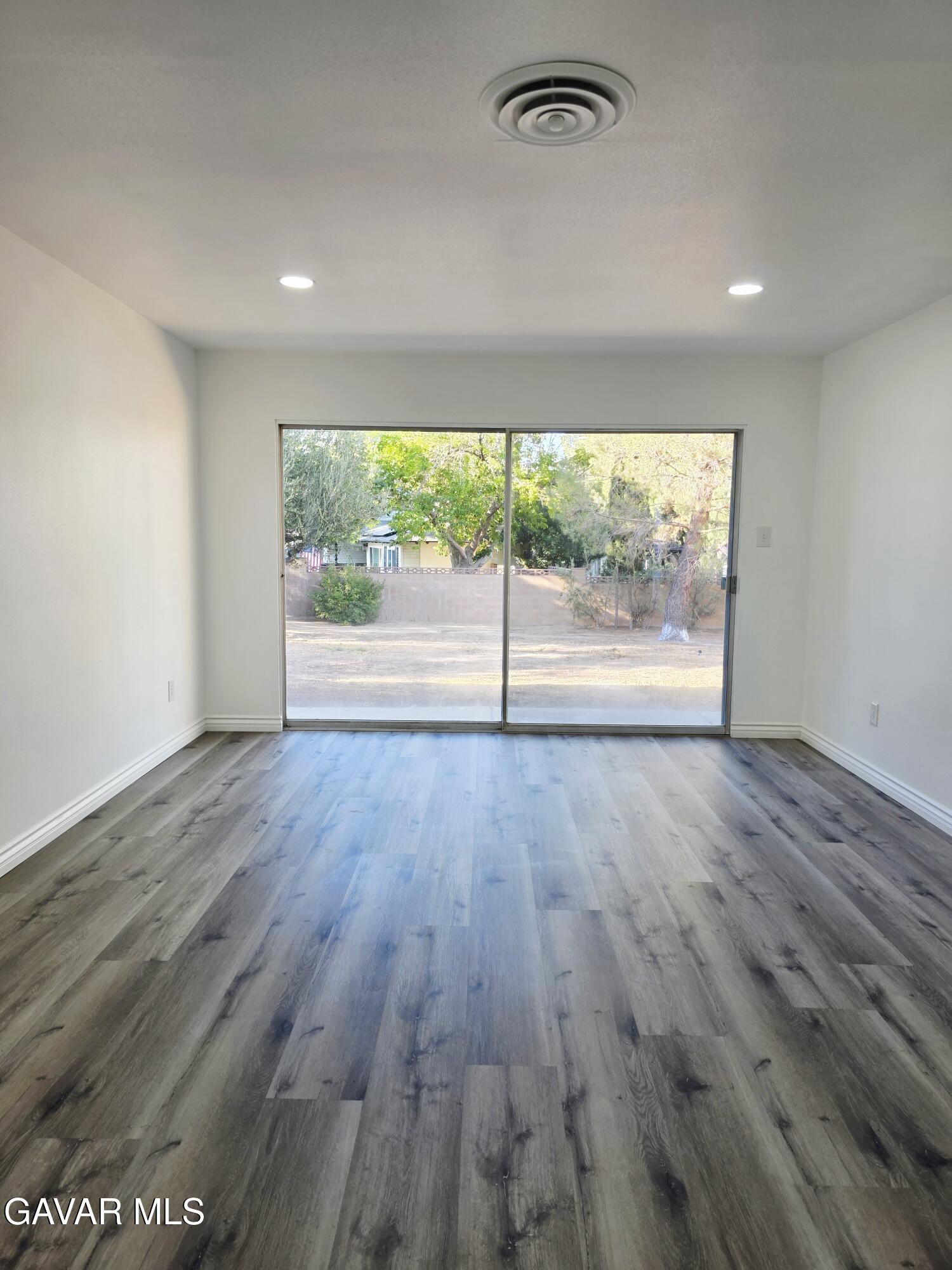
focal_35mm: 23
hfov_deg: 58.9
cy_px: 635
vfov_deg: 73.9
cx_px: 476
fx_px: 843
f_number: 1.7
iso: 50
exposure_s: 1/120
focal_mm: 6.3
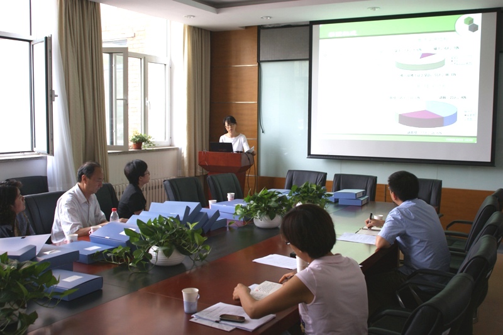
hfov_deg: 53.2
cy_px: 168
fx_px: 503
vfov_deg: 36.8
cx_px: 252
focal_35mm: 36
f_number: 4.5
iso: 200
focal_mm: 24
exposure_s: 1/50
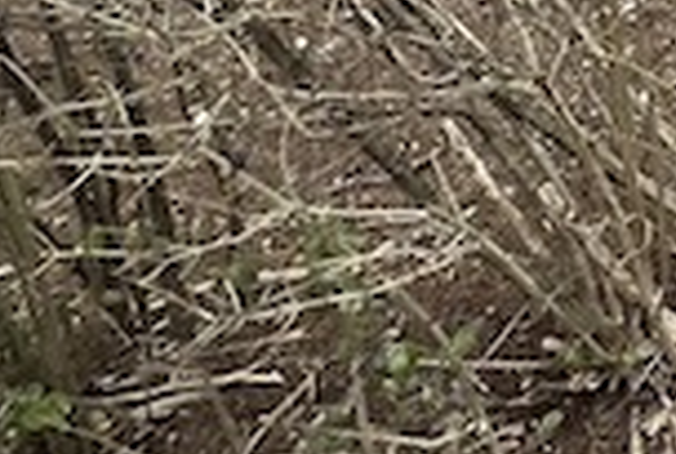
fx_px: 1336
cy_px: -792
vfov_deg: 12.3
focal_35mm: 71
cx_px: 1548
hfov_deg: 16.1
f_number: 1.8
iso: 32
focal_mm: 1.57
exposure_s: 1/481
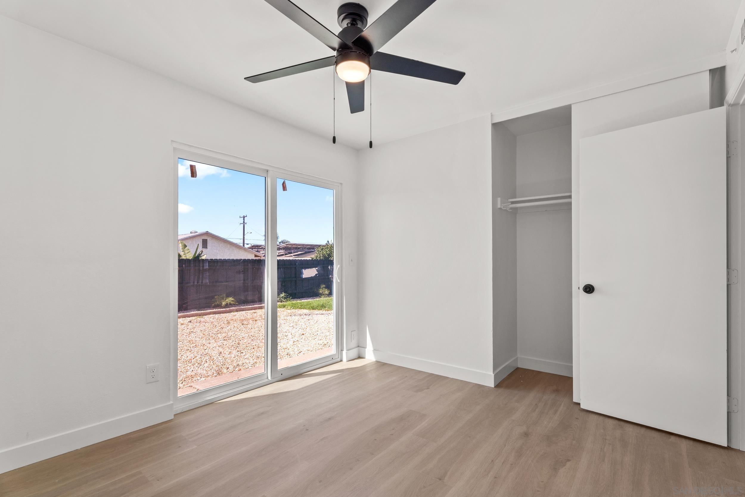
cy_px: 248
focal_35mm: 16
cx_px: 372
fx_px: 331
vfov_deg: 73.8
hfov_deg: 96.7
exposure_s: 1/50
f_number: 8
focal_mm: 16
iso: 250
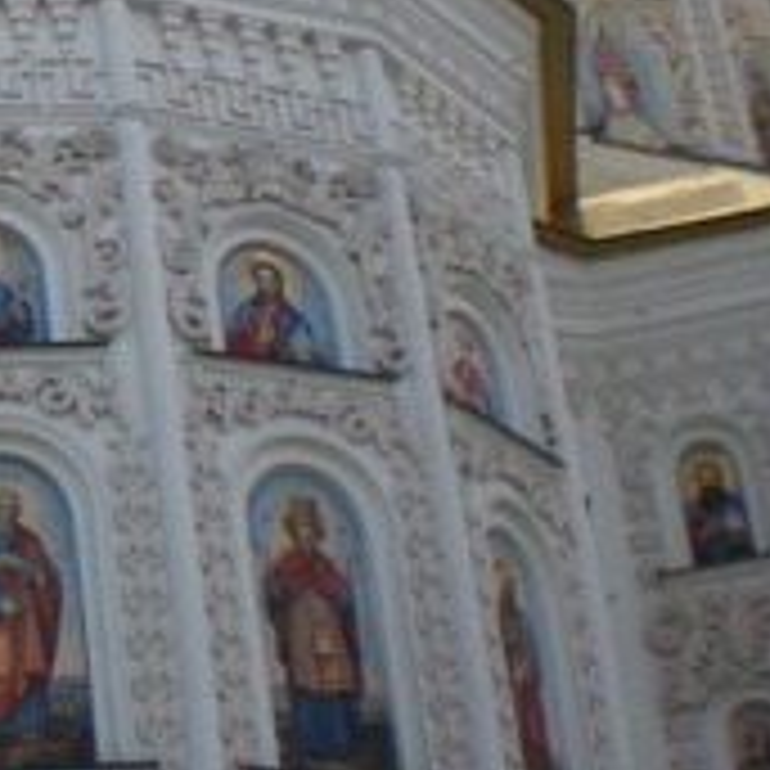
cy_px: 54
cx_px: -338
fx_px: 3171
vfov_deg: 13.7
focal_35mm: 126
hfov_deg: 13.2
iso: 64
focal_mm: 6.3
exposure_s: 1/500
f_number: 3.1
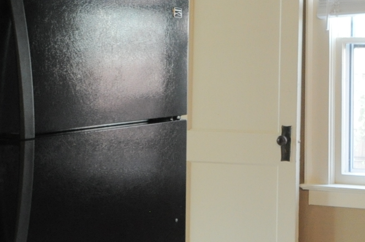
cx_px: 497
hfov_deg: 28.2
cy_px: 73
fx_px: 565
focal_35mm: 56
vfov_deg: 24.0
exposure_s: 1/30
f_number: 3.5
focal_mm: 11.5
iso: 800
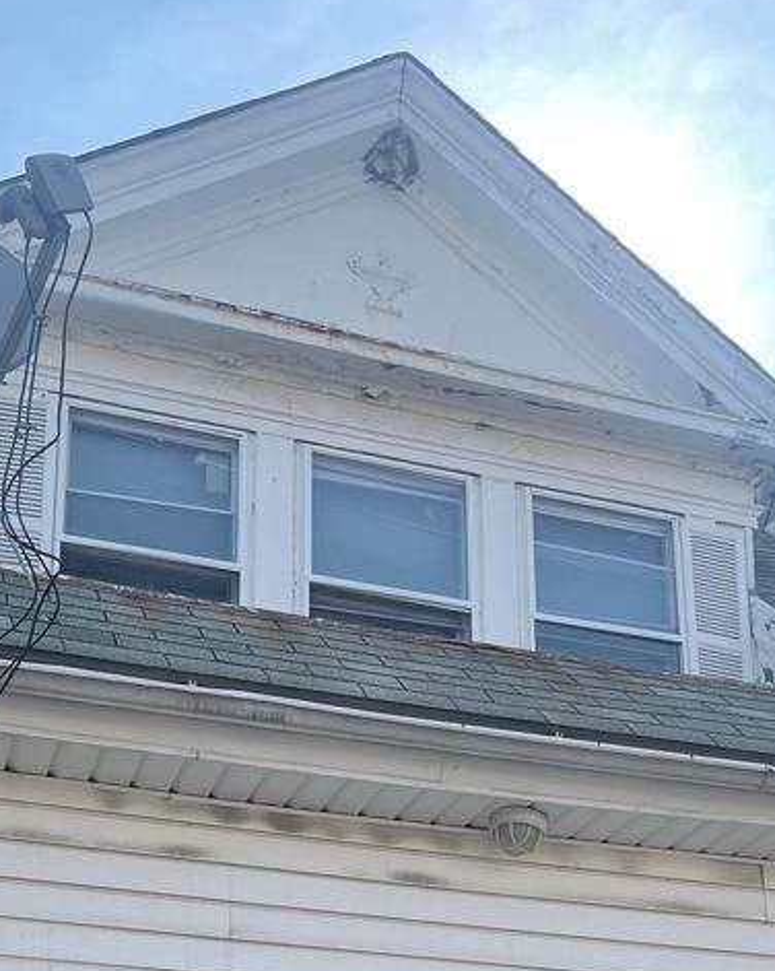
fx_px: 1608
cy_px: 1051
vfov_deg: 30.3
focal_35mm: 56
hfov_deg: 27.1
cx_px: 456
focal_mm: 5.1
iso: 32
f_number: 1.6
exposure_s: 1/1597
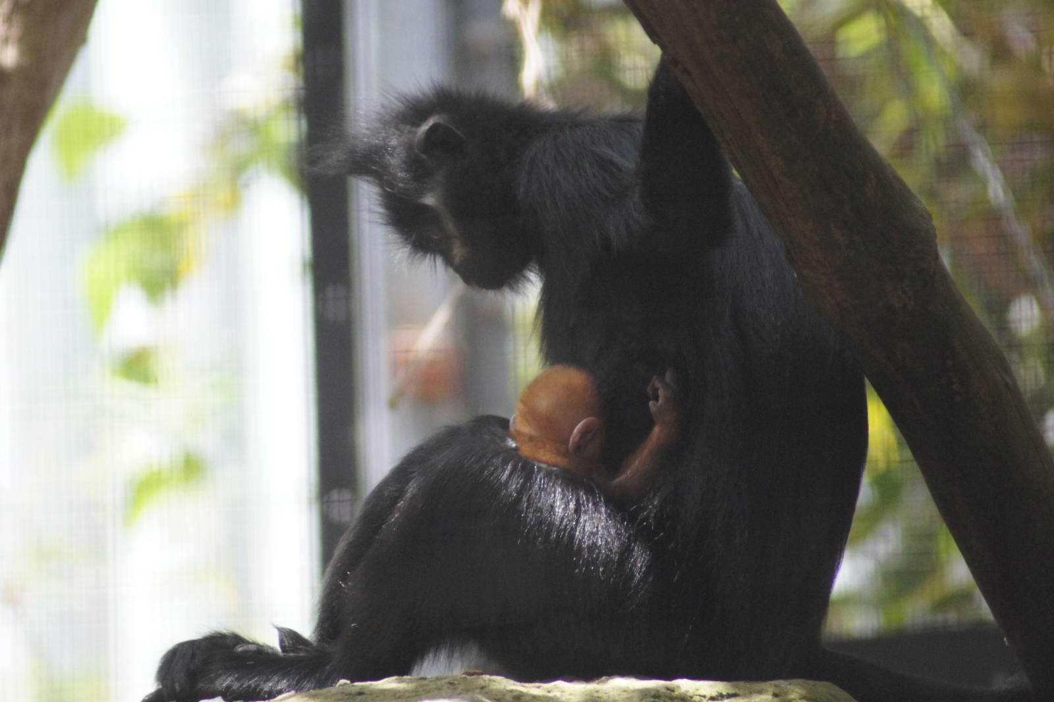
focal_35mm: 450
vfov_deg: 3.1
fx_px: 13168
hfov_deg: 4.6
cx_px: 527
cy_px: 351
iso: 1600
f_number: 5.6
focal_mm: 300
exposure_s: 1/500
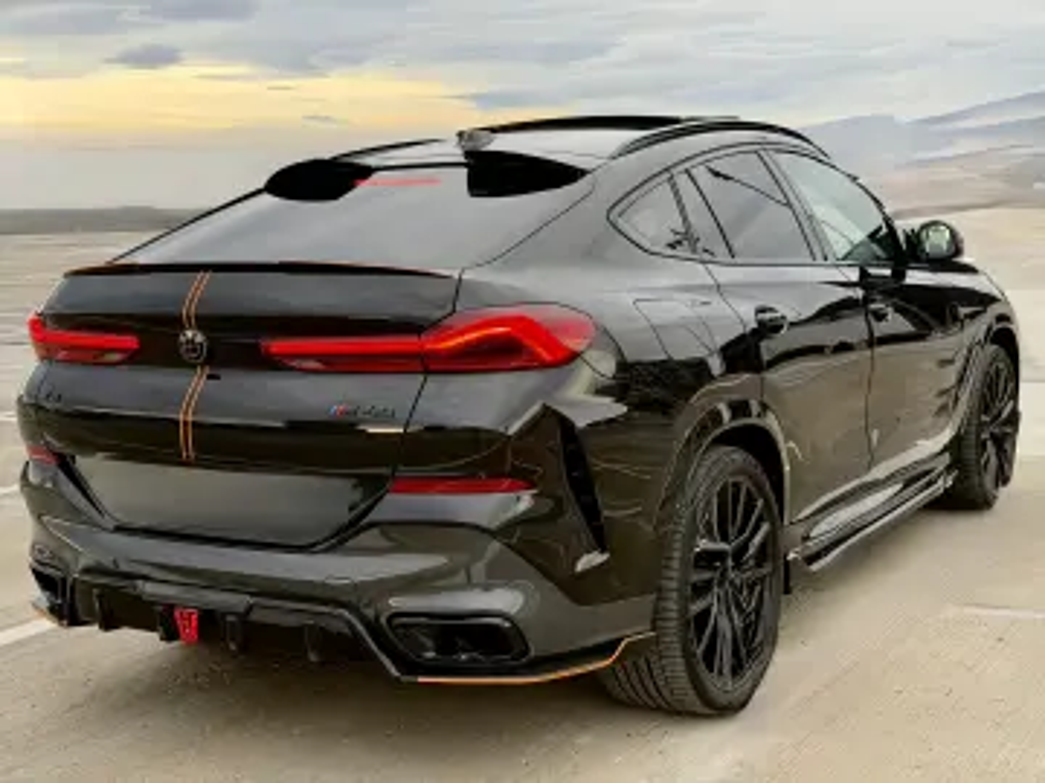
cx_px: 522
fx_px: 1449
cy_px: 392
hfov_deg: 39.7
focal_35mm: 48
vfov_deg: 30.3
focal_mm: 6.76
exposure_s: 1/257
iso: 64
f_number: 1.78
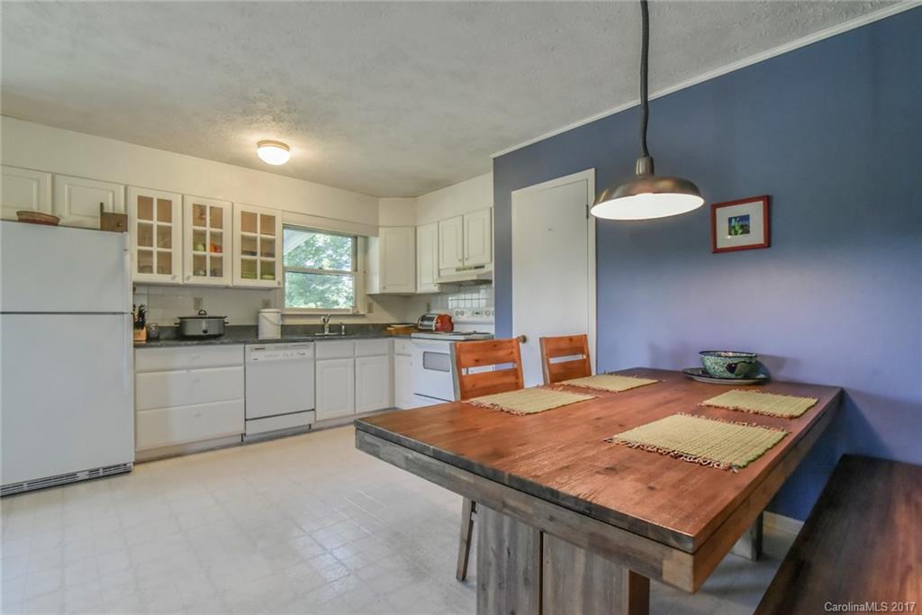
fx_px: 410
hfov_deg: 96.7
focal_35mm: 16
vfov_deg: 73.8
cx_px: 461
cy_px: 308
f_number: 10
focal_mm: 16
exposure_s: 1/100
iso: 4000
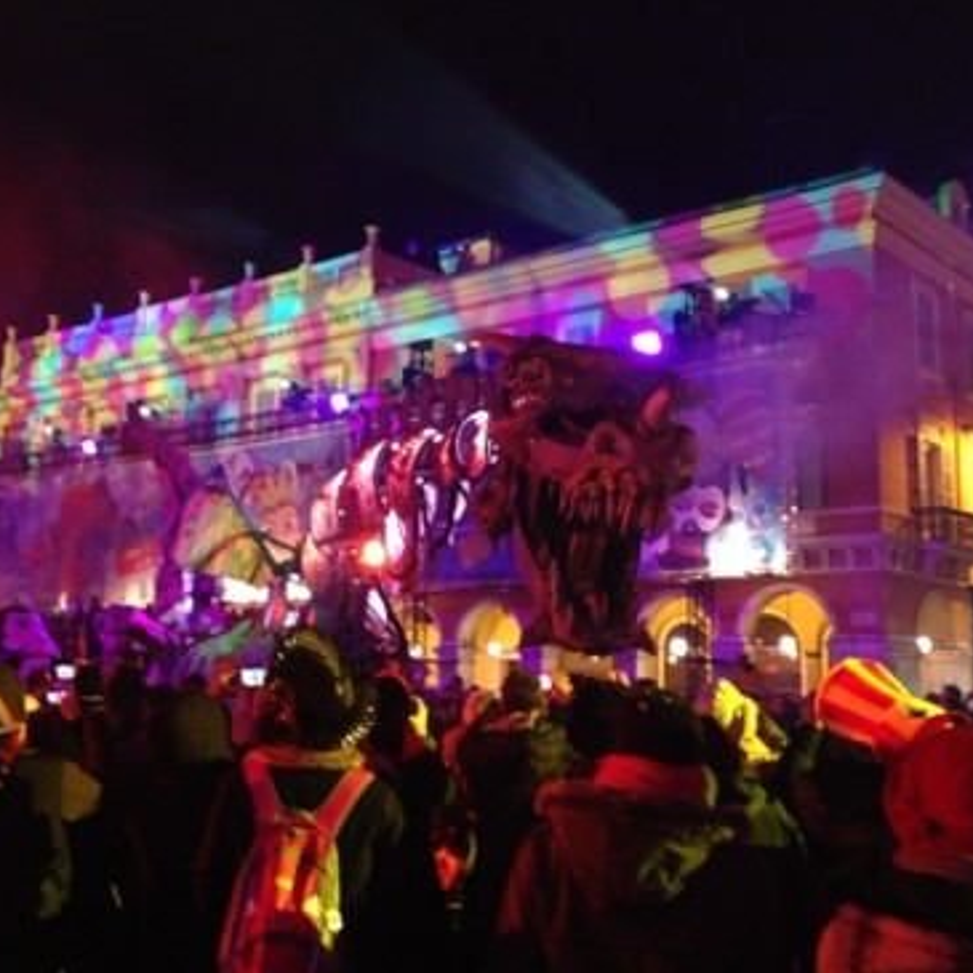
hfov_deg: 41.8
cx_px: 514
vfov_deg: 41.9
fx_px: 1272
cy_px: 494
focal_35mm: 40
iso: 320
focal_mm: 4.13
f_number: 2.4
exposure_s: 1/20
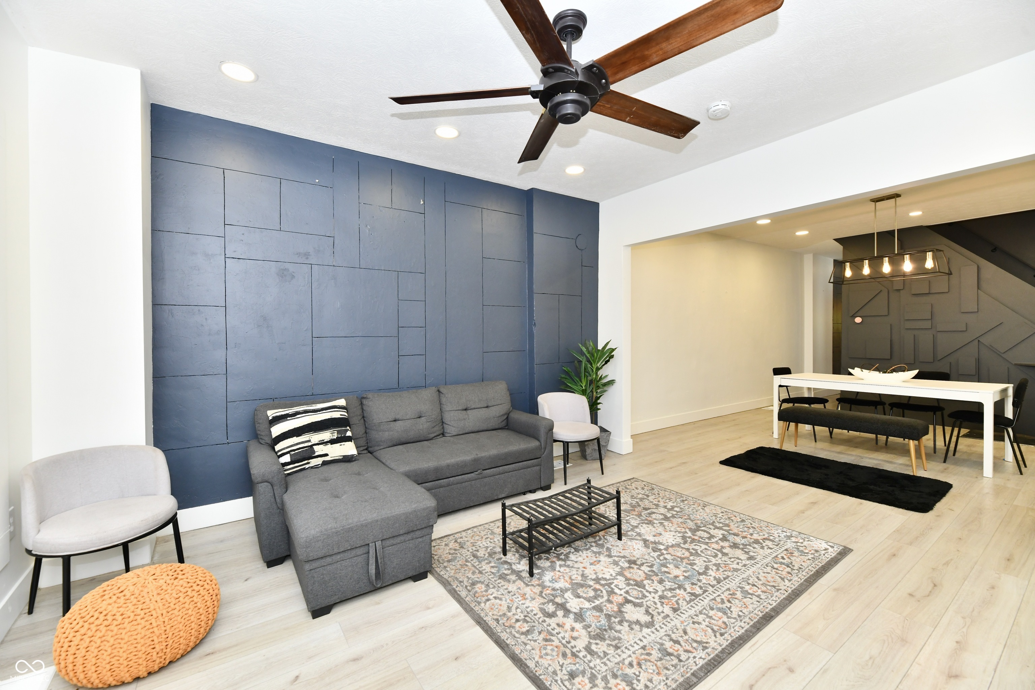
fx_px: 402
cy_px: 345
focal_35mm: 14
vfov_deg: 81.2
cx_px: 518
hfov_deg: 104.3
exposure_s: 1/60
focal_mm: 14
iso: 640
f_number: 6.3
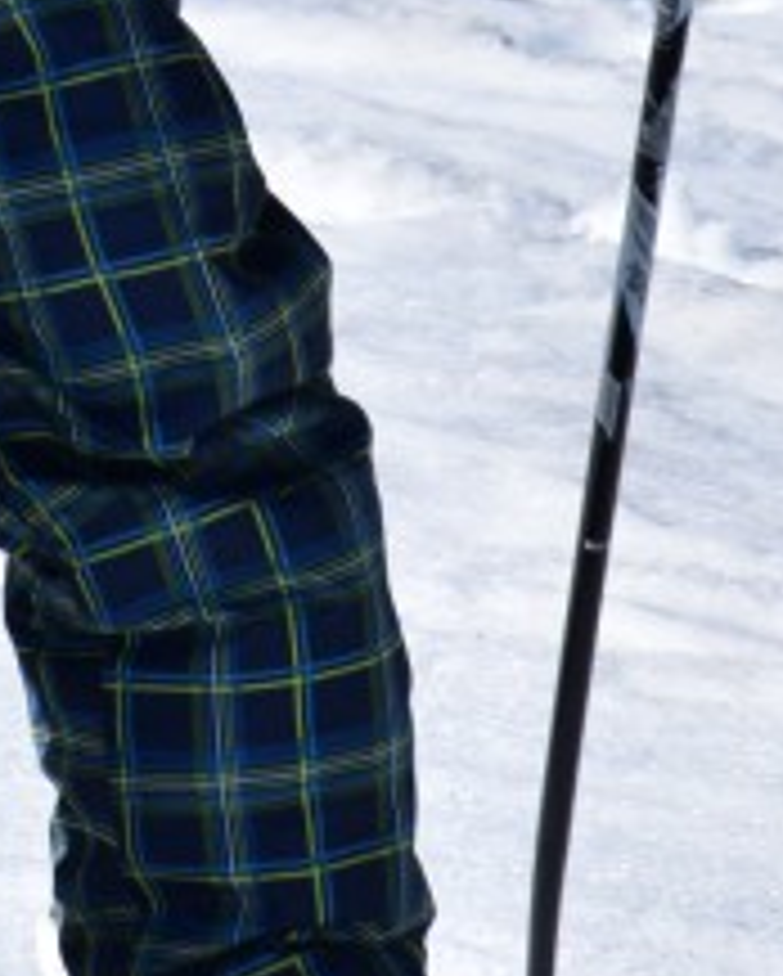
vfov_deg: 2.4
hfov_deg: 1.9
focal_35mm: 810
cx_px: -110
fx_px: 23431
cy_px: -774
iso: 200
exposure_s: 1/500
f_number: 11
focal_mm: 122
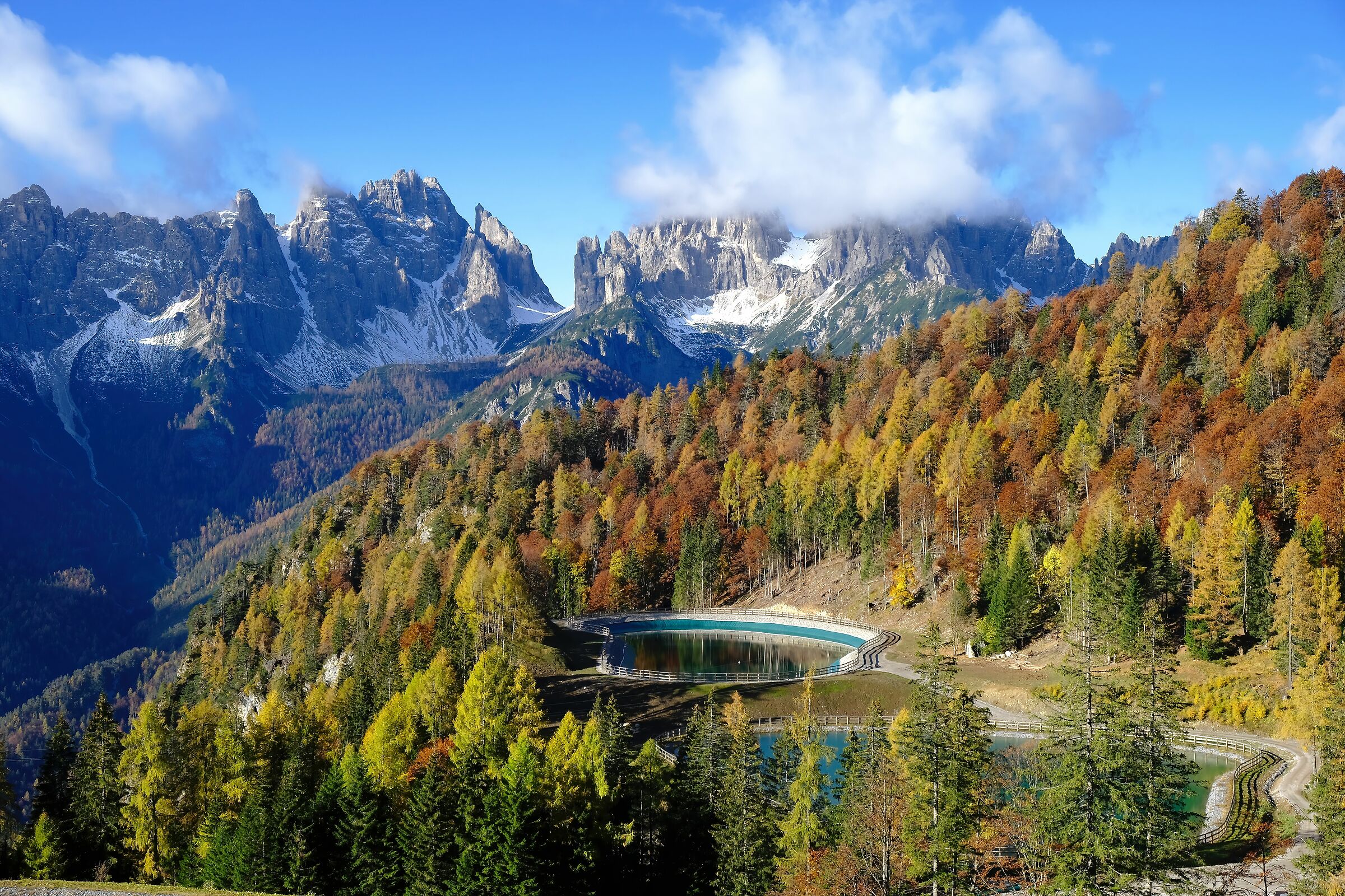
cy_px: 448
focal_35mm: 45
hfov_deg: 43.6
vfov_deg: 29.9
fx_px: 1681
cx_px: 672
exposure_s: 1/250
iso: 200
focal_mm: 30.2
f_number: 7.1
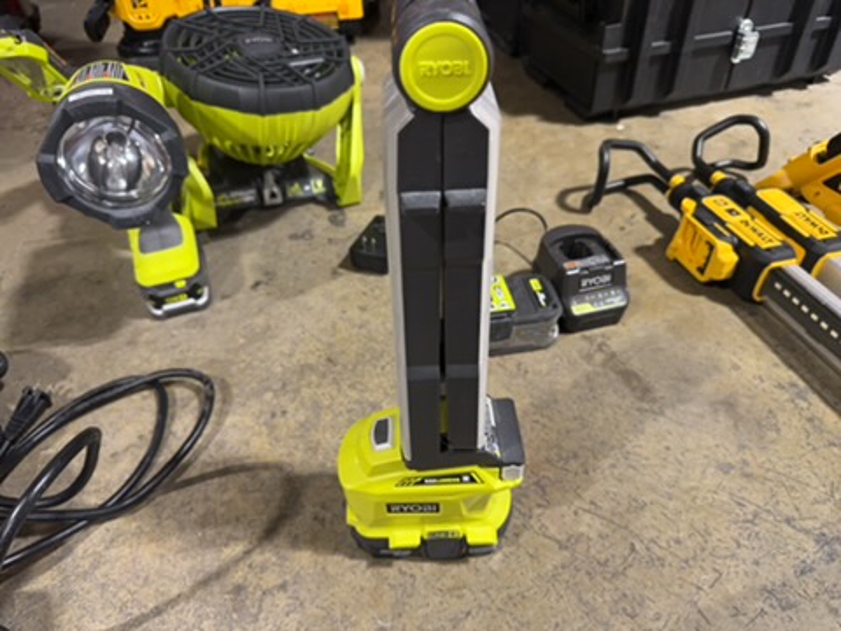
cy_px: 316
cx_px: 420
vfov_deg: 56.8
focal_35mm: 24
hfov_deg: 71.6
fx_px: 583
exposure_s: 1/30
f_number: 1.78
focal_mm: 6.76
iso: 500
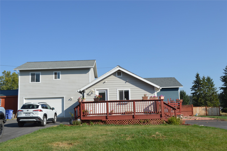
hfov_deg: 57.3
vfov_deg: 39.9
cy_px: 76
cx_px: 114
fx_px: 208
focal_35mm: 33
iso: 100
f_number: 8
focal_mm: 22
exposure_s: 1/250
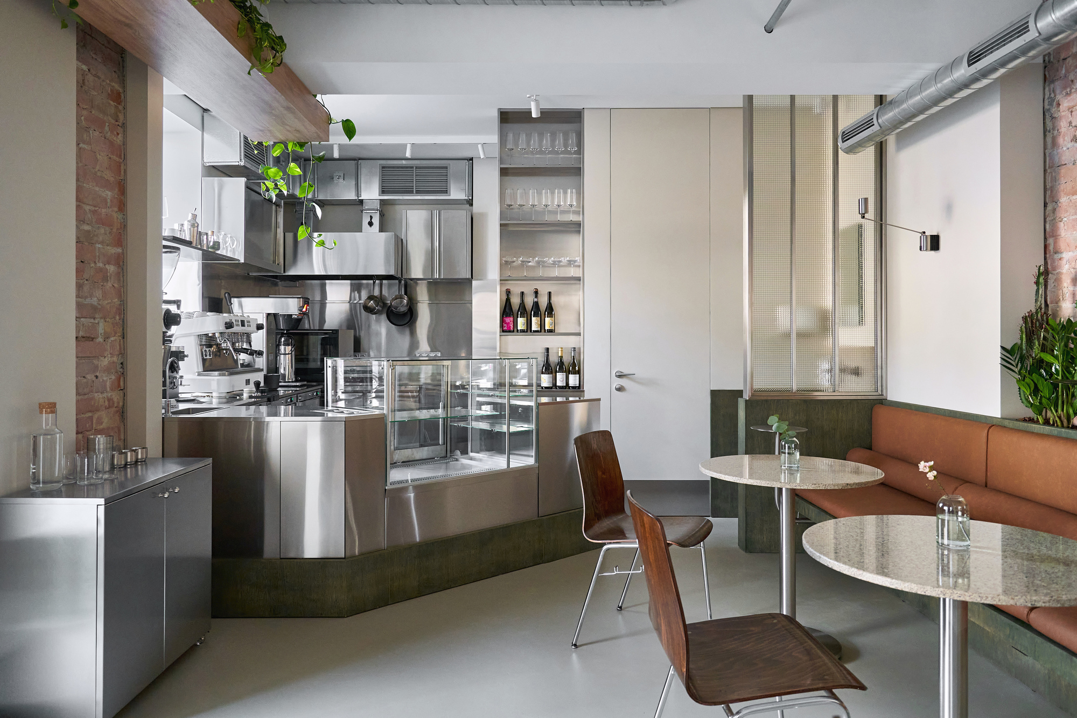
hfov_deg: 73.7
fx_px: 718
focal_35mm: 24
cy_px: 359
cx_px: 538
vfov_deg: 53.1
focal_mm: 24
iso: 1600
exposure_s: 1/60
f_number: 5
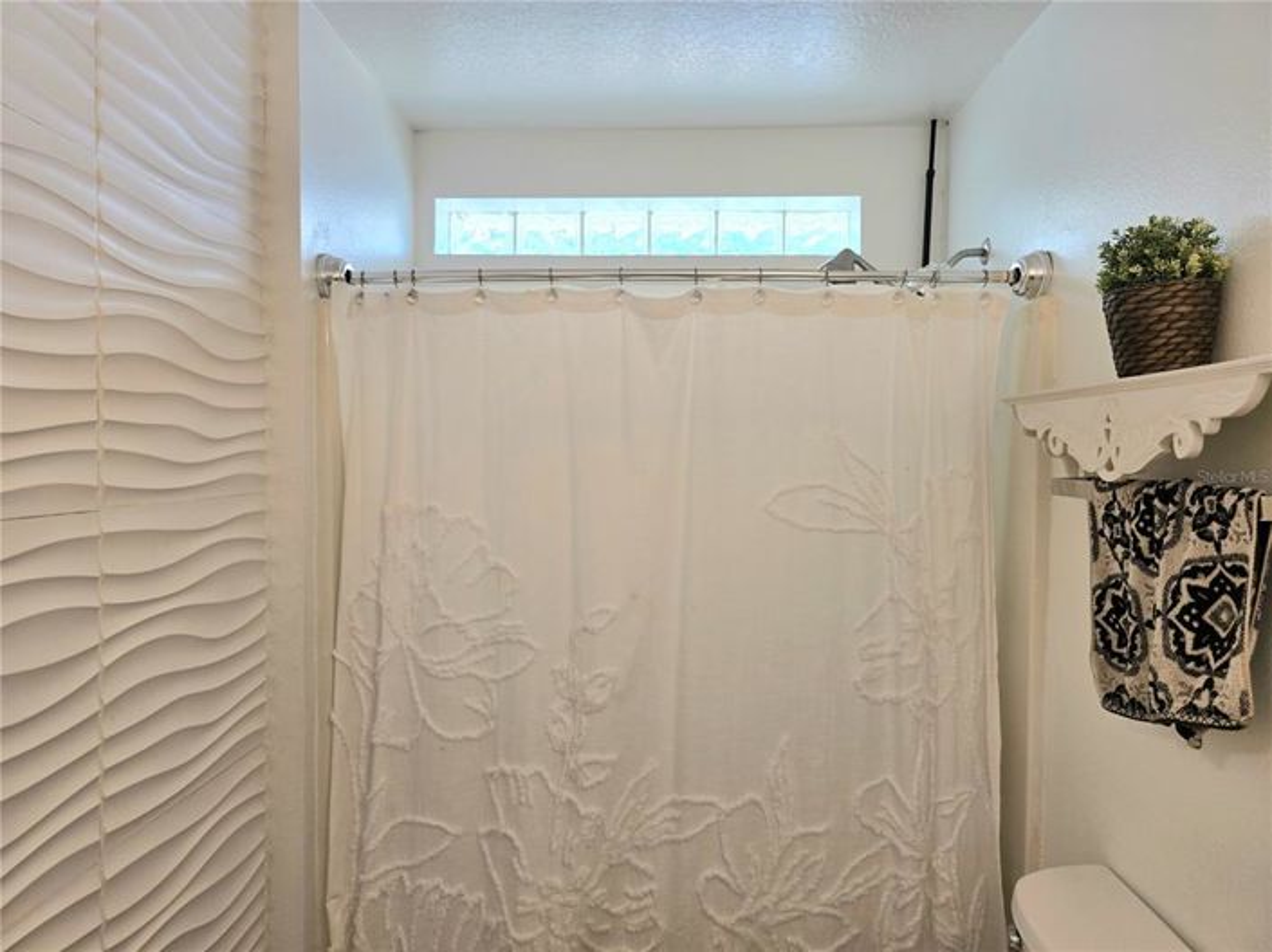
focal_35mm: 23
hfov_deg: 74.0
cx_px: 636
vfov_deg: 58.8
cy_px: 476
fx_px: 845
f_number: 1.7
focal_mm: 6.3
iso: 50
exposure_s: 1/120
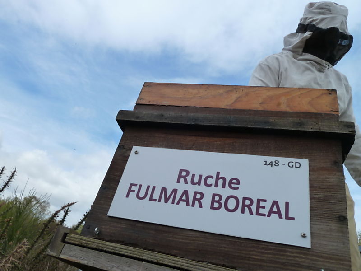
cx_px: 180
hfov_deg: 65.3
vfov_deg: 51.4
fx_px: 282
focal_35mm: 27
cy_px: 136
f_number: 4.5
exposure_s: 1/400
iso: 125
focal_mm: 4.4
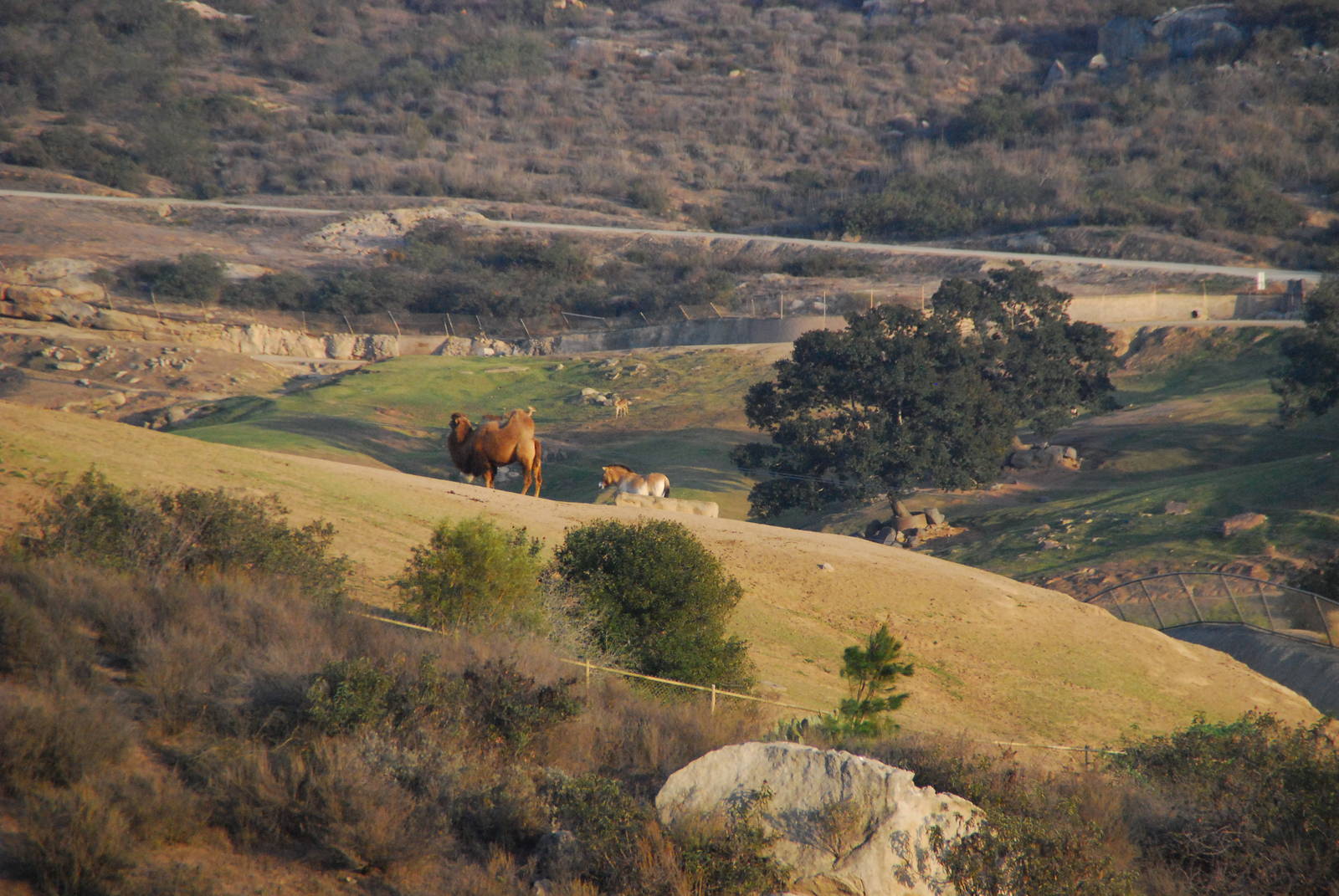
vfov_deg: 4.6
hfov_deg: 6.9
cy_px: 448
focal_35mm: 300
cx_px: 670
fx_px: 11171
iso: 1250
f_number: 6.3
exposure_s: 1/1250
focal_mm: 200
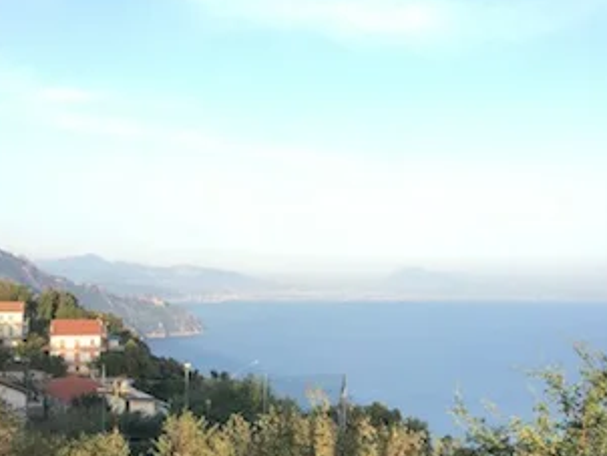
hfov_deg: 39.6
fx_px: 842
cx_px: 336
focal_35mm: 48
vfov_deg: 30.1
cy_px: 300
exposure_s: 1/271
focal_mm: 4.15
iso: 25
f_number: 2.2
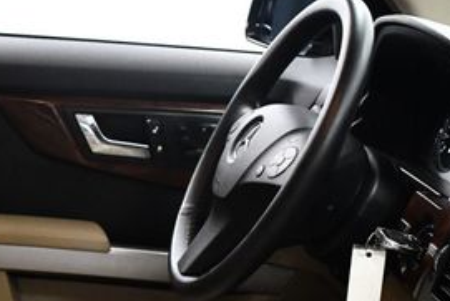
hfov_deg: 23.4
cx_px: 61
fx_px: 1063
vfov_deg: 15.9
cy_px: 284
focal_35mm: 85
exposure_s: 1/125
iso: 2800
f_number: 3.5
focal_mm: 18
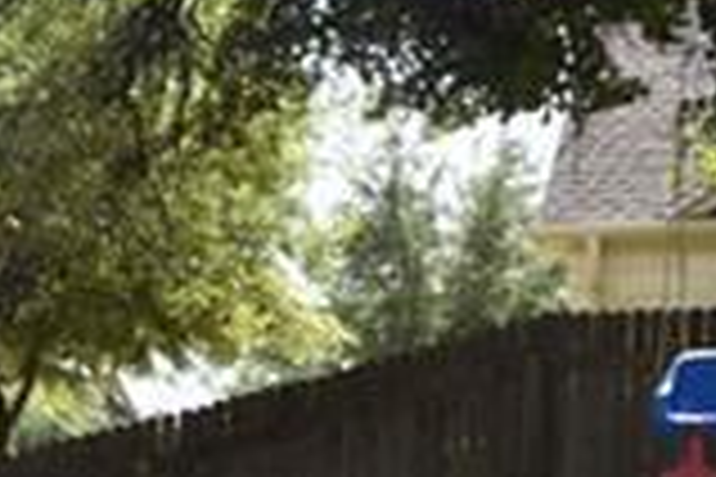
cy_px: 1109
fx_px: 3083
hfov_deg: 12.0
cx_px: -630
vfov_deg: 8.2
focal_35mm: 155
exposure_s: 1/100
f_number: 8
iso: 100
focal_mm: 24
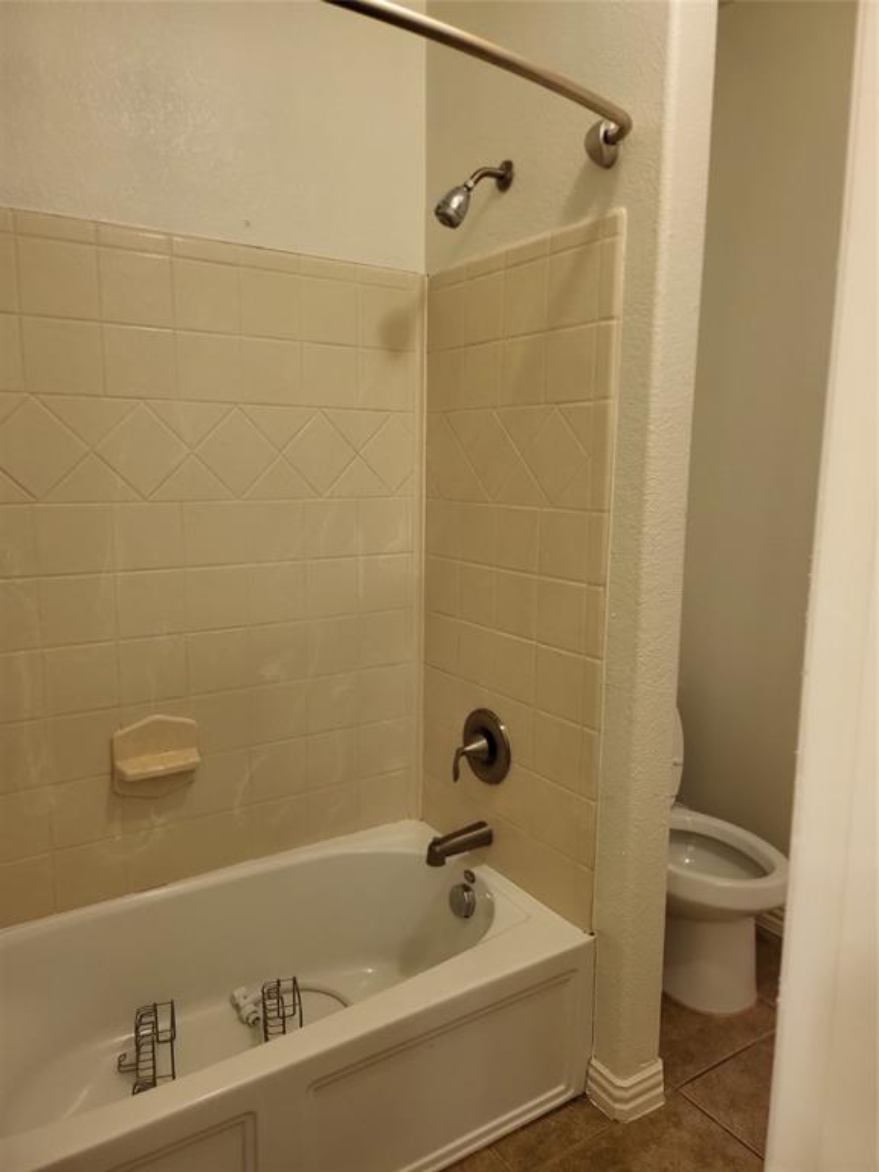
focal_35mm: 24
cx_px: 440
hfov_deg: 56.8
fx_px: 813
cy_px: 586
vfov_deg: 71.6
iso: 250
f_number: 1.8
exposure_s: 1/60
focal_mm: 5
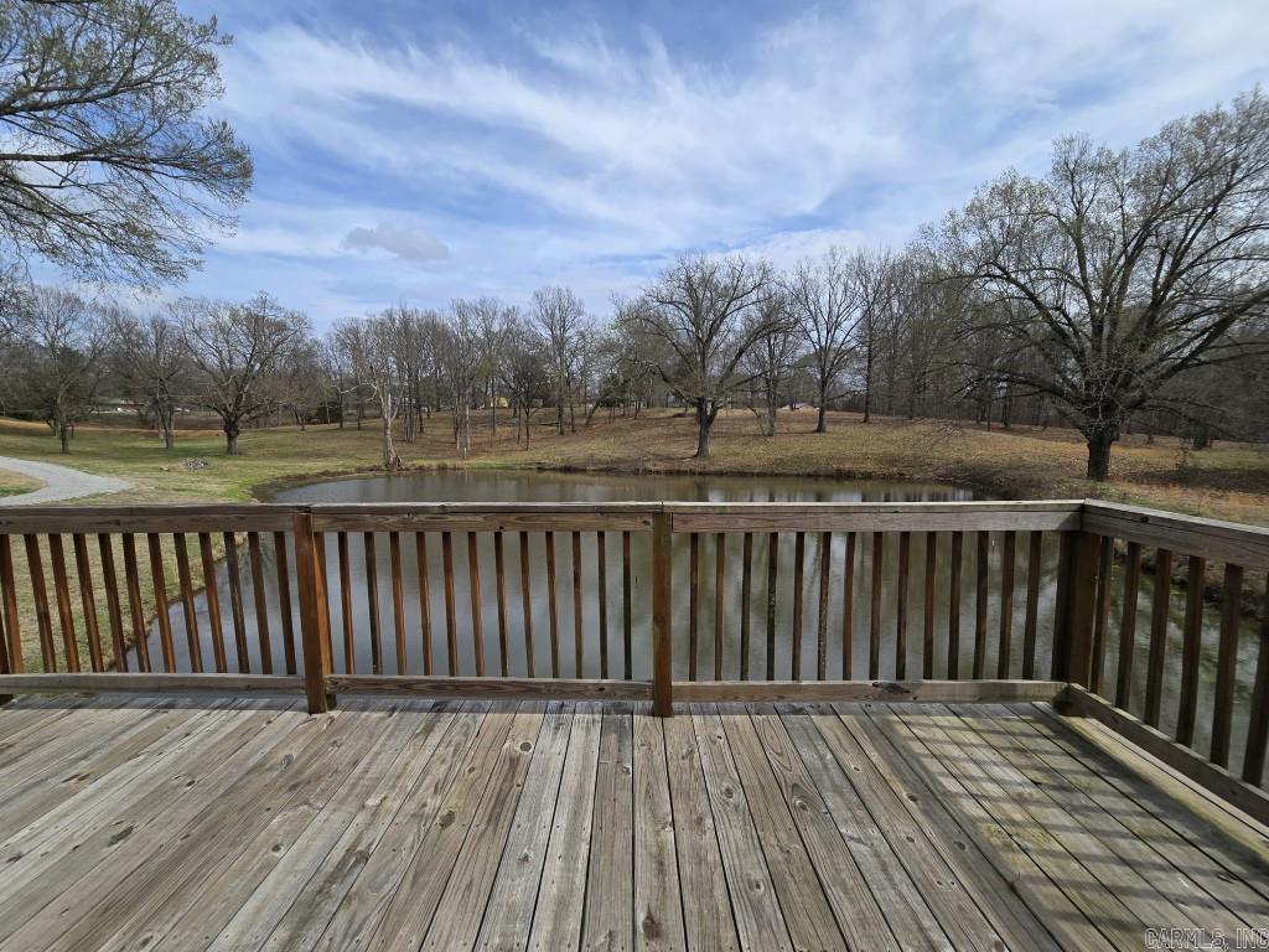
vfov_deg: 89.9
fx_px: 477
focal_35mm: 13
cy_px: 476
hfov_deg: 106.2
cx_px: 634
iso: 50
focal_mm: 2.2
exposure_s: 1/2664
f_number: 2.2
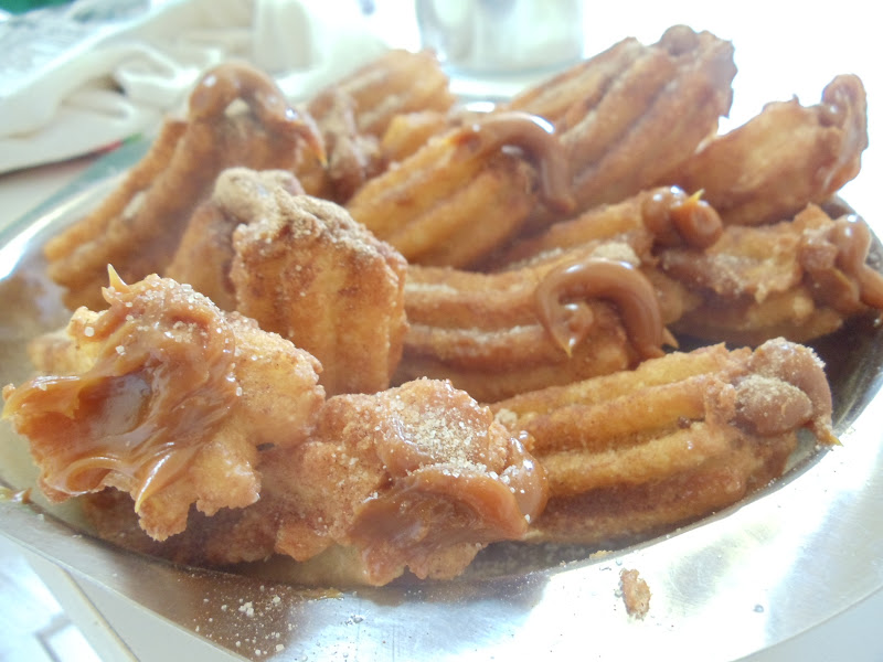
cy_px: 331
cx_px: 442
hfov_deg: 42.9
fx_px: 1122
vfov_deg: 32.9
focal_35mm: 44
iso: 400
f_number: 3.5
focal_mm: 6
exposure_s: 1/6
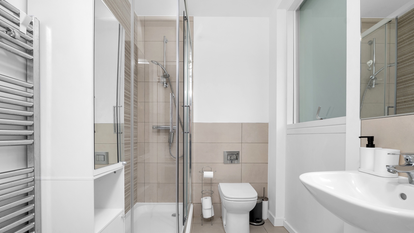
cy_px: 129
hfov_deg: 103.0
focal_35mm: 15
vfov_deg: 70.3
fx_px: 165
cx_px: 205
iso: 400
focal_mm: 14
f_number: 9
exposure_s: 1/15
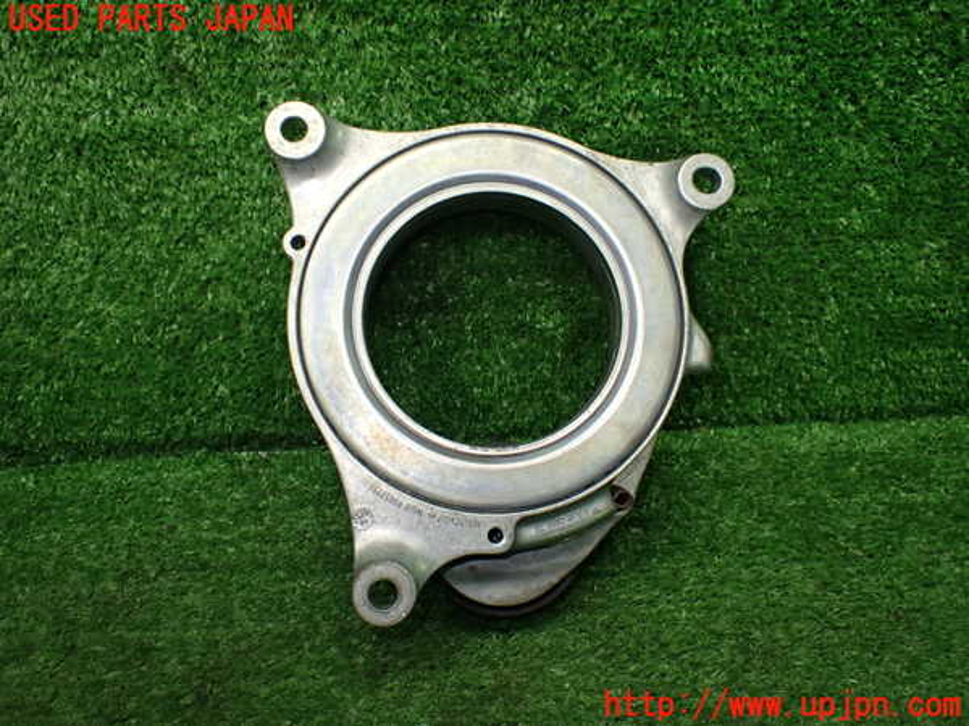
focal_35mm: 30
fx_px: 840
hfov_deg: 60.0
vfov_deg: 46.8
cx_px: 484
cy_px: 363
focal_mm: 5.4
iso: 320
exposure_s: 1/125
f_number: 2.3
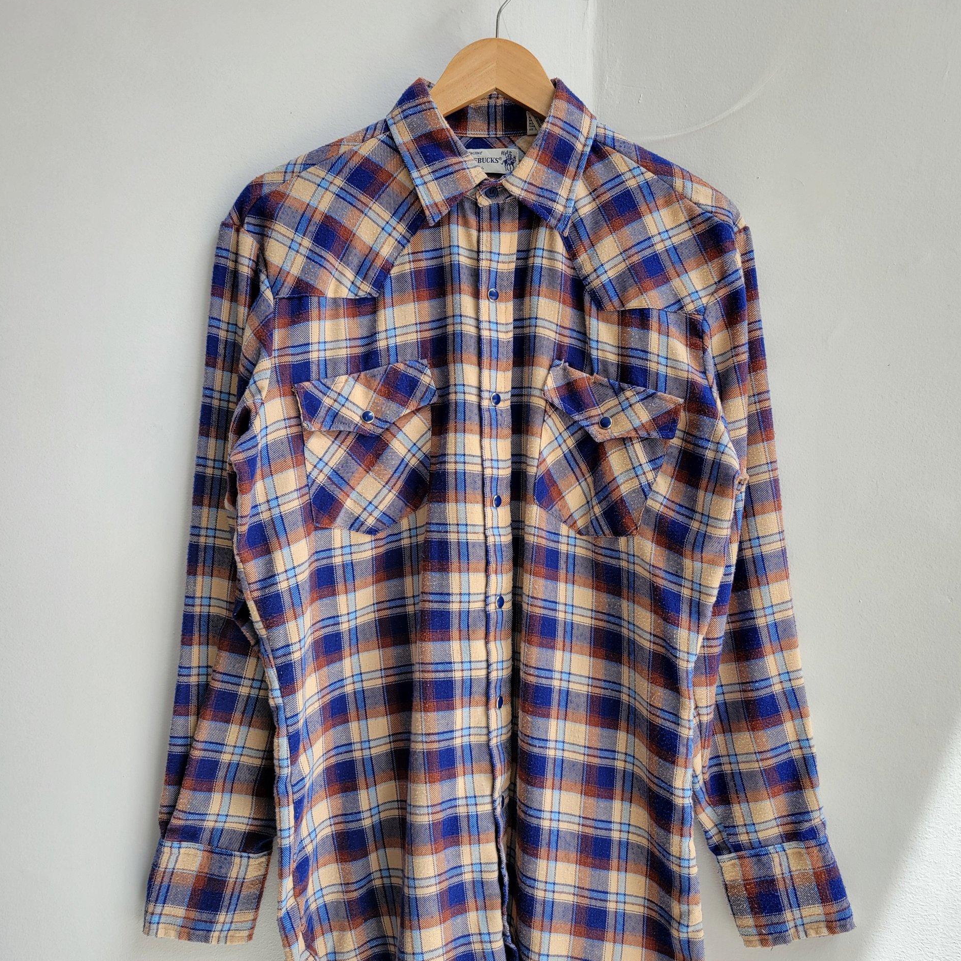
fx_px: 974
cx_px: 483
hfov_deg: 52.5
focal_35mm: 31
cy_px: 489
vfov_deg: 52.5
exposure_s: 1/196
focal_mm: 5.4
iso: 40
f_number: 1.8
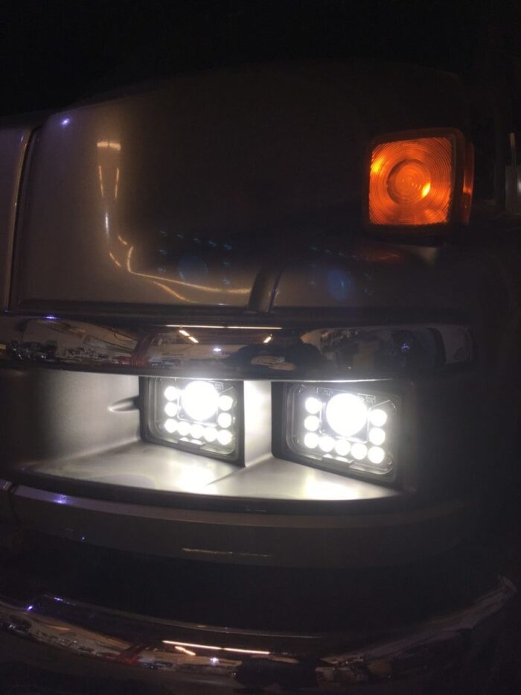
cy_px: 348
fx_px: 582
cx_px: 260
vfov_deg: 61.7
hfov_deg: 48.2
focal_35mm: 29
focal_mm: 4.15
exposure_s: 1/120
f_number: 2.2
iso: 40
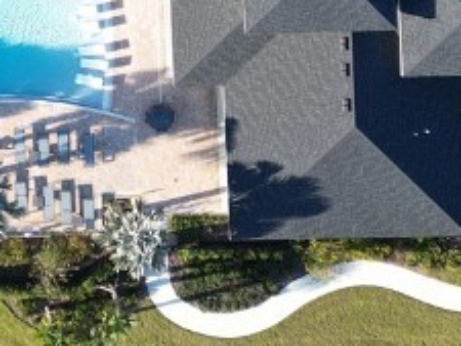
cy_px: -186
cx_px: -86
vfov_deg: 12.8
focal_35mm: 109
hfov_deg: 17.2
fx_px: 1452
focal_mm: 6.72
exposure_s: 1/640
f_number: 1.7
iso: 100
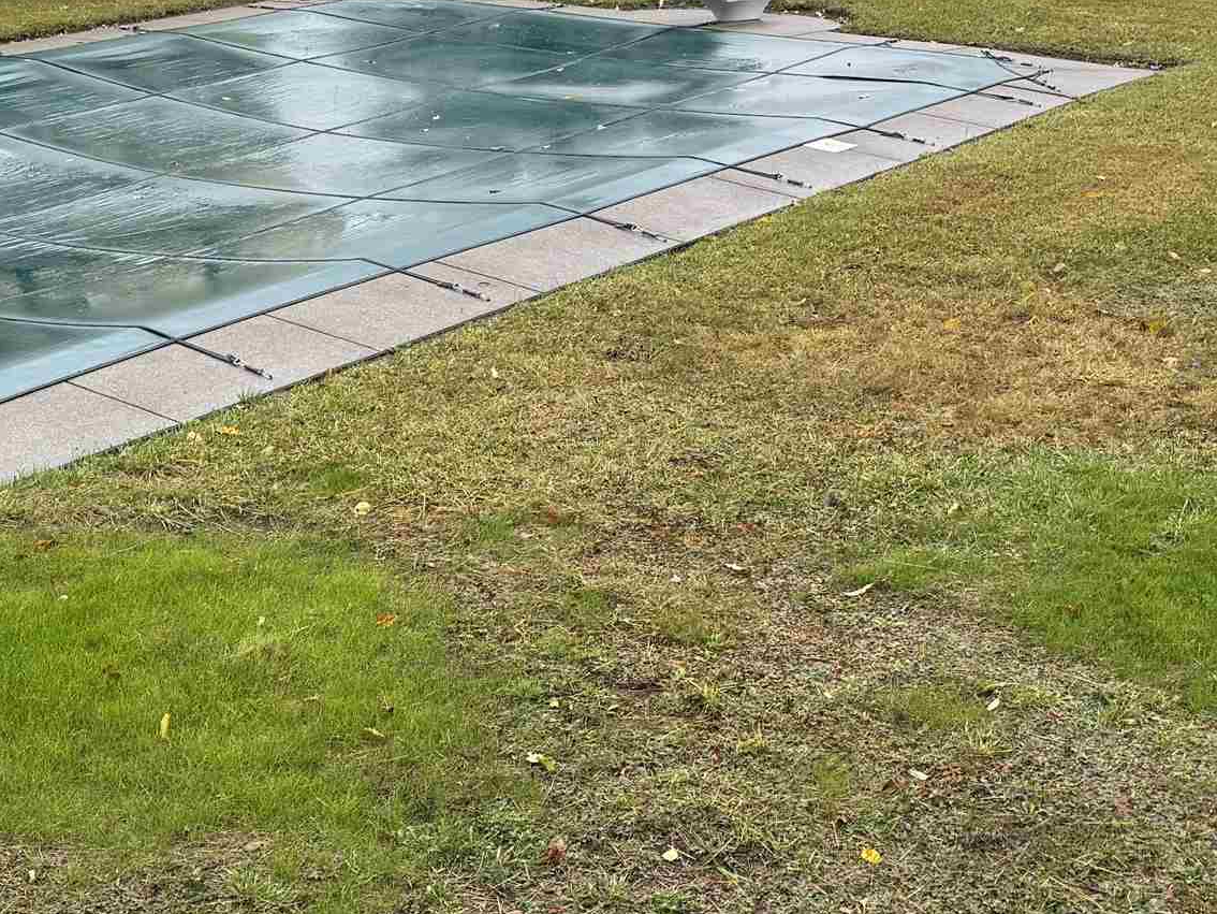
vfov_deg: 22.6
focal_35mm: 65
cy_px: 368
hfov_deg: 29.7
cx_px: 463
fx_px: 2286
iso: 64
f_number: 1.78
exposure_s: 1/193
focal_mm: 6.76
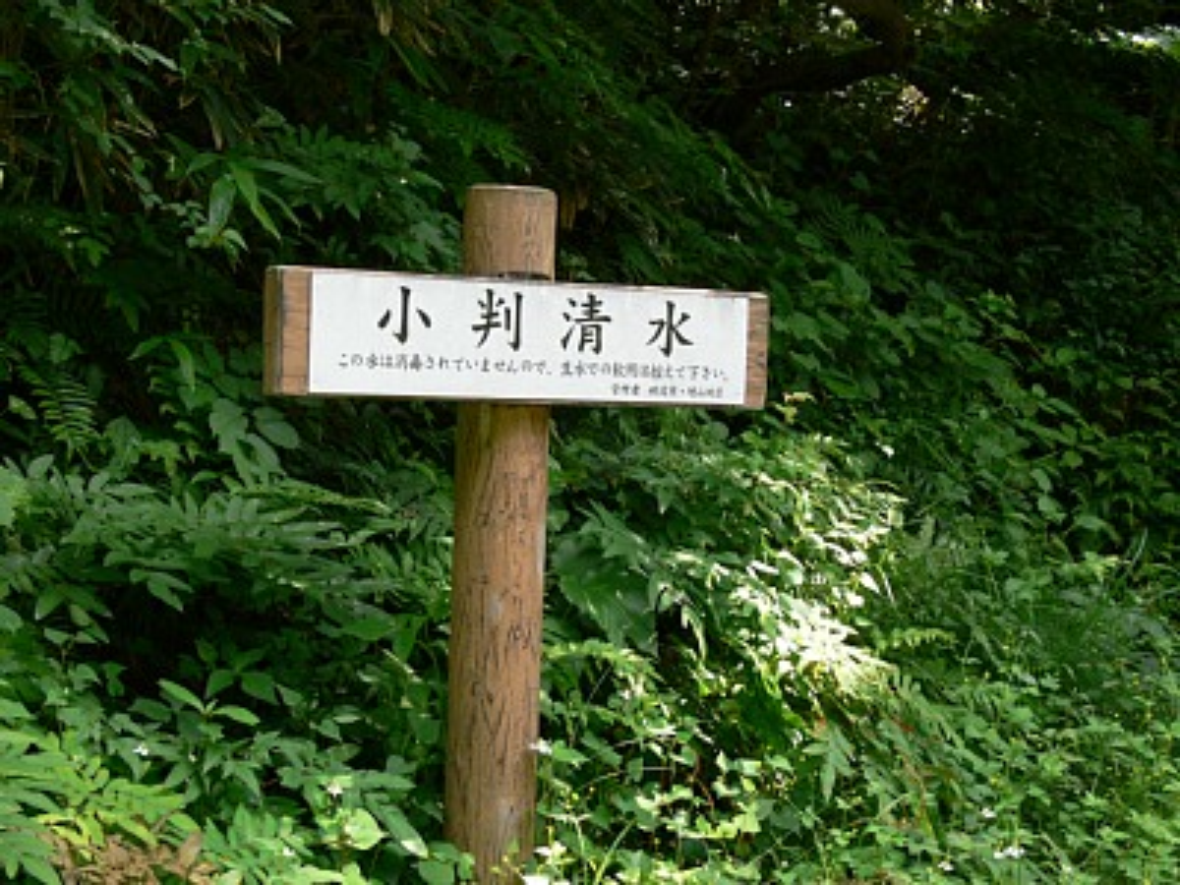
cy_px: 442
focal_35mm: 60
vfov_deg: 24.4
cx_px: 590
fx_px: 2045
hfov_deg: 32.2
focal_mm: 12.6
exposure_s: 1/80
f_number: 4
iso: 80
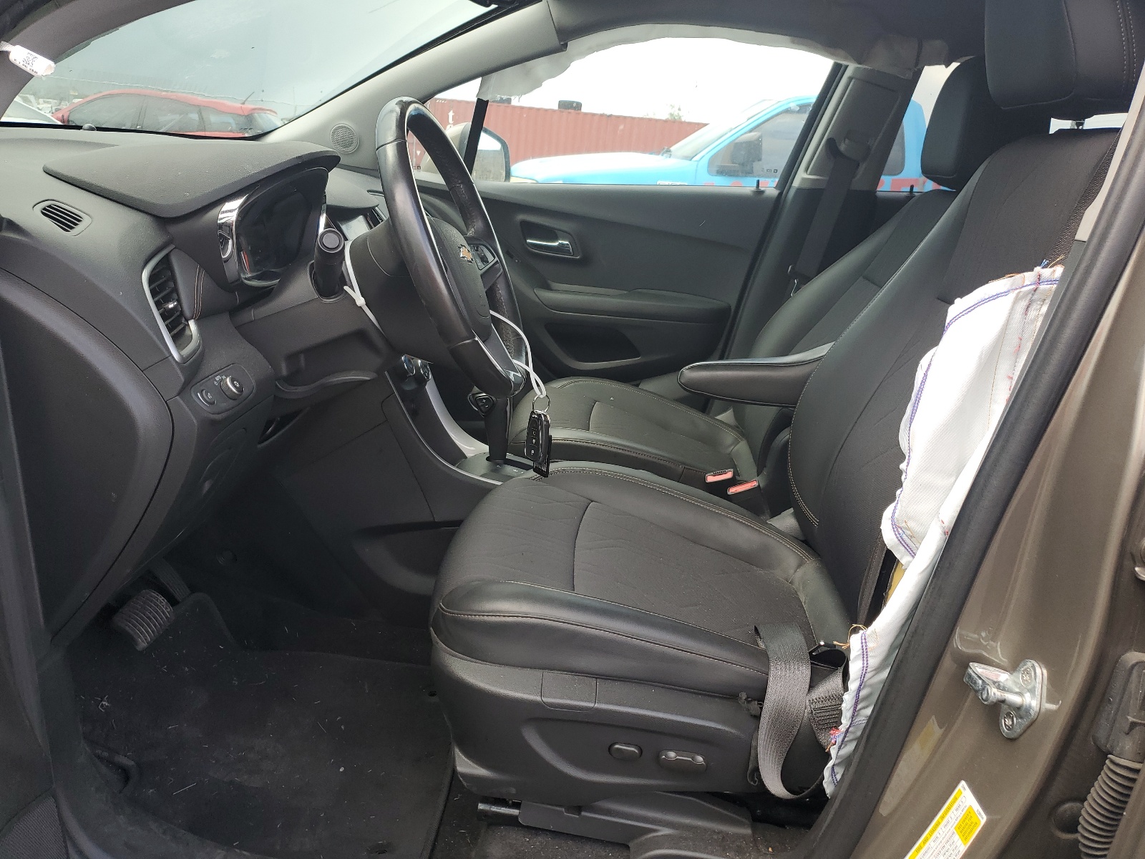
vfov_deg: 53.1
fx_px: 860
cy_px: 430
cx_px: 572
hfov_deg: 67.3
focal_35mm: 26
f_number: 1.5
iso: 50
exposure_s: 1/250
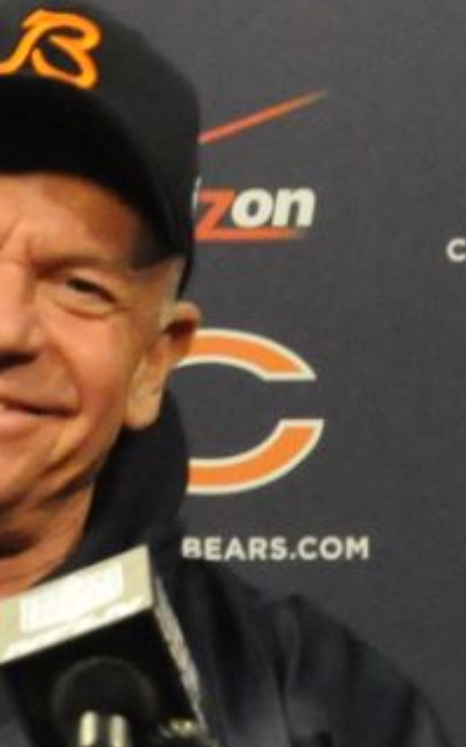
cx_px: -272
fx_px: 6389
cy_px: 707
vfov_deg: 6.7
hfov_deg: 4.2
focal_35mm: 314
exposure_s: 1/160
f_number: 6.3
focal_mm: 32
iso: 3200
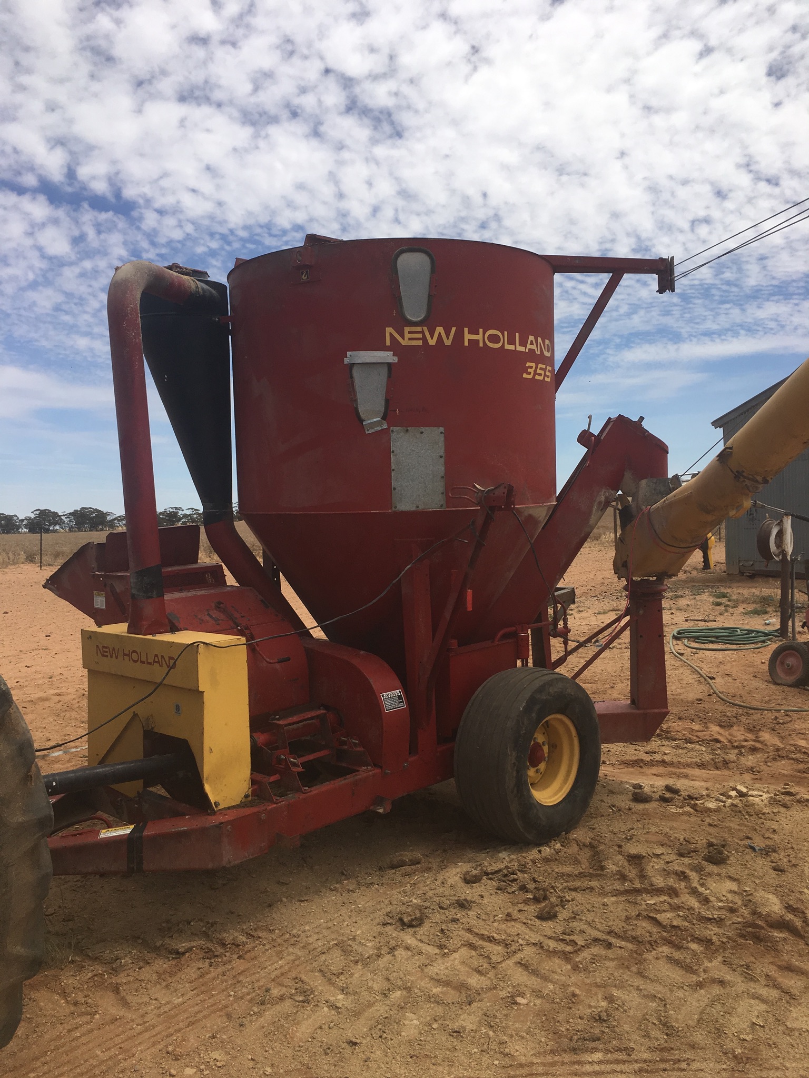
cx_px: 404
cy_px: 539
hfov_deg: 48.2
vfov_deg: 61.7
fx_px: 904
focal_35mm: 29
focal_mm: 4.15
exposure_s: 1/2404
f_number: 2.2
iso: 25
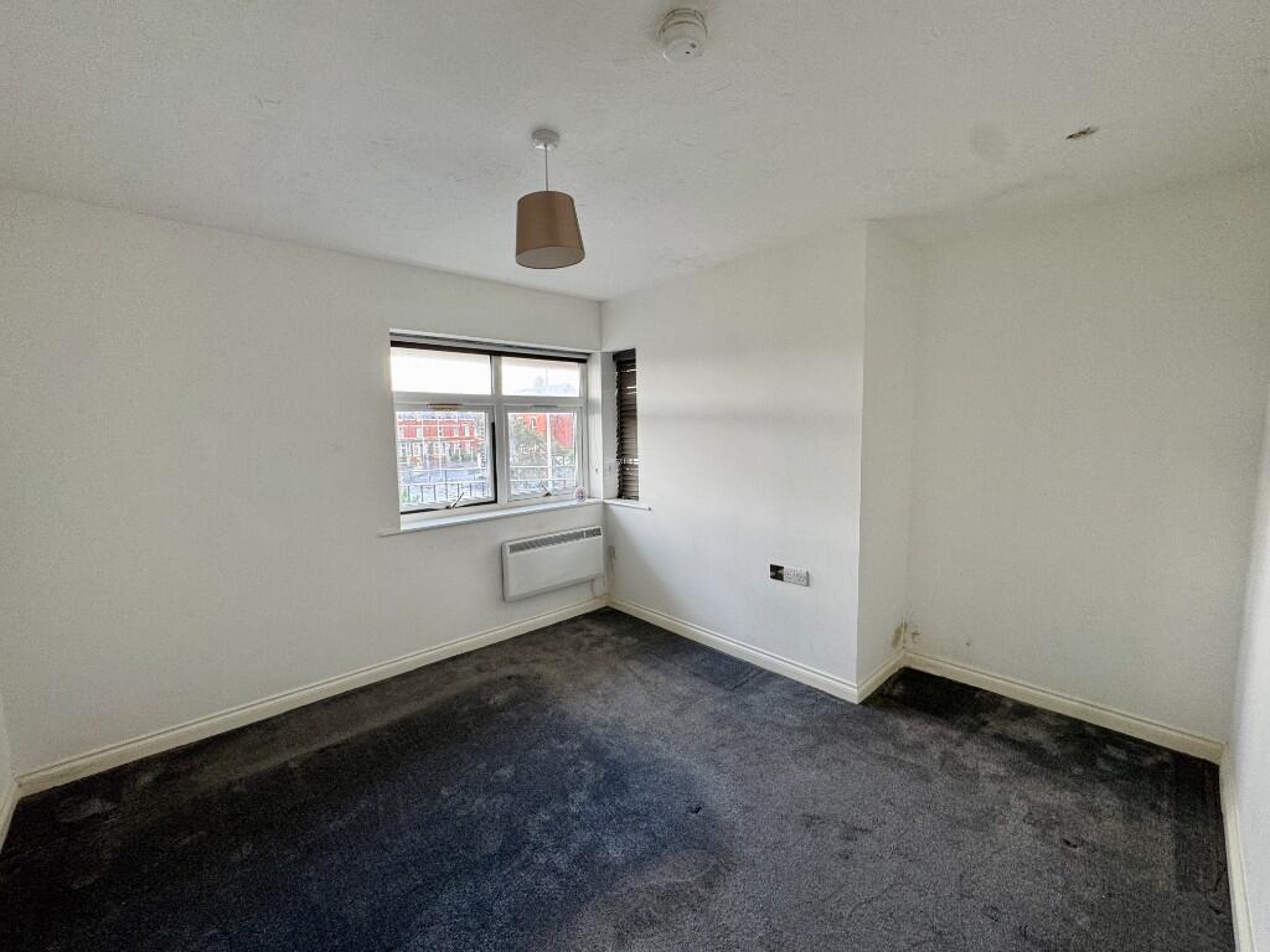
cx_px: 635
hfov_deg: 102.1
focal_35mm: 14
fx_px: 514
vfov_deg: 85.7
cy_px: 476
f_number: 2.2
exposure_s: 1/99
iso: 125
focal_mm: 2.22
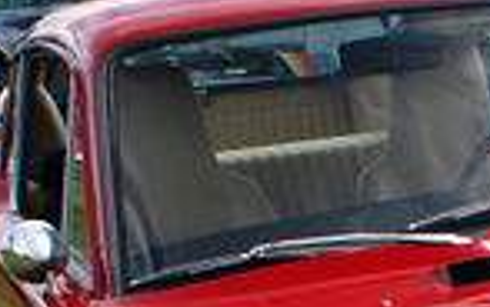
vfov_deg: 10.1
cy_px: 604
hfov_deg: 16.4
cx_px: 647
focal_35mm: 120
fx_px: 1603
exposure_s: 1/60
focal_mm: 18
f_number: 8
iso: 100
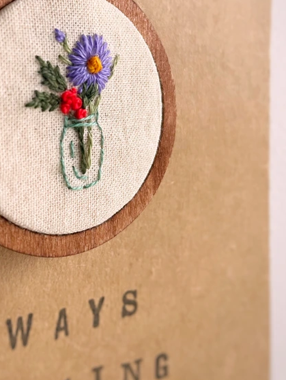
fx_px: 451
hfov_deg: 34.8
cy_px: 106
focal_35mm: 41
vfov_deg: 44.6
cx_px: 90
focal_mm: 4.2
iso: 125
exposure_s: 1/60
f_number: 1.6
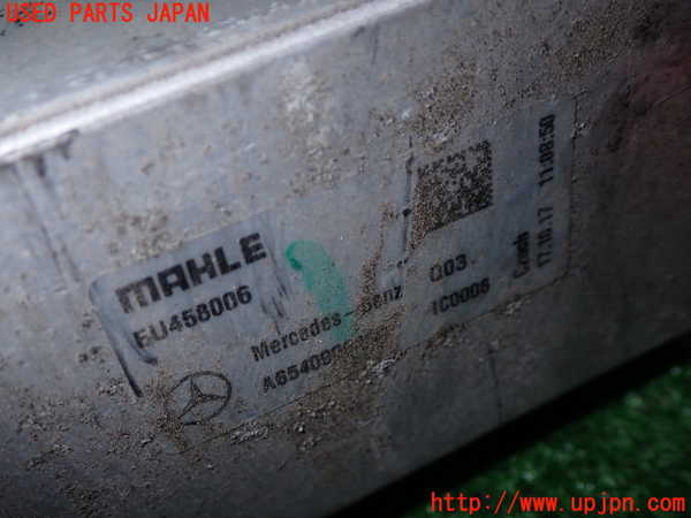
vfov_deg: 35.1
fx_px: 818
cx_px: 346
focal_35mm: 41
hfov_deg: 45.8
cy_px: 259
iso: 200
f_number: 8
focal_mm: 7.31
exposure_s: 1/40
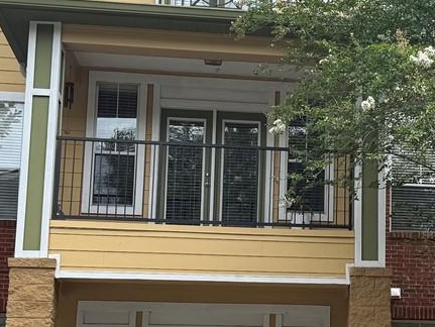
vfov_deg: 16.6
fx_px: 1119
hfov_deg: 21.5
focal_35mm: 89
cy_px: 226
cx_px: 395
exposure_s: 1/1464
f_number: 1.78
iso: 80
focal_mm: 6.76
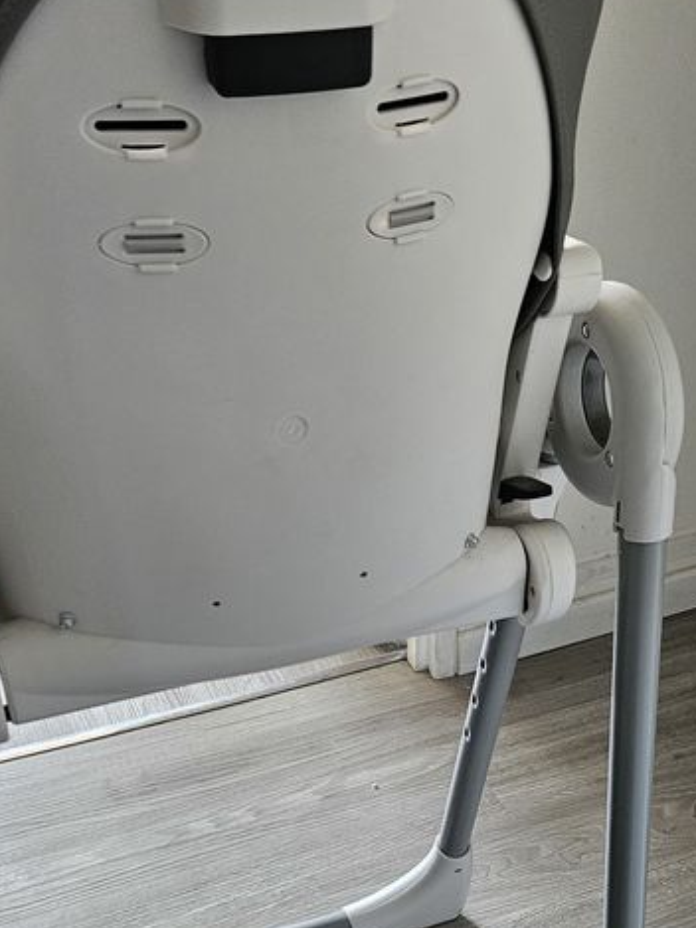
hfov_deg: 29.6
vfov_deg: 37.8
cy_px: 710
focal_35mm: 49
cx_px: 437
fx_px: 1313
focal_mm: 5.4
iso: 500
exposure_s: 1/100
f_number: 1.8
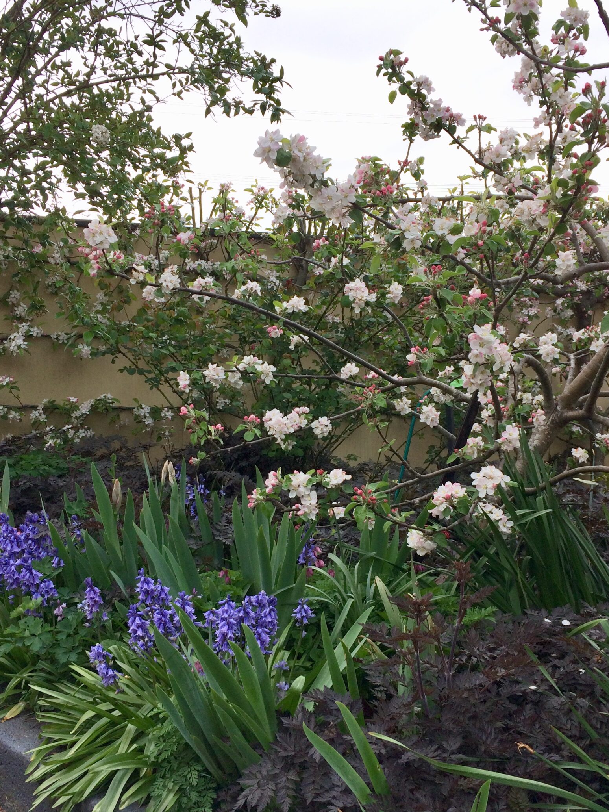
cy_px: 434
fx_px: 844
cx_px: 321
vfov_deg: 51.3
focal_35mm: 36
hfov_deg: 39.7
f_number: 2.2
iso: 32
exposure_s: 1/316
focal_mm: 4.15
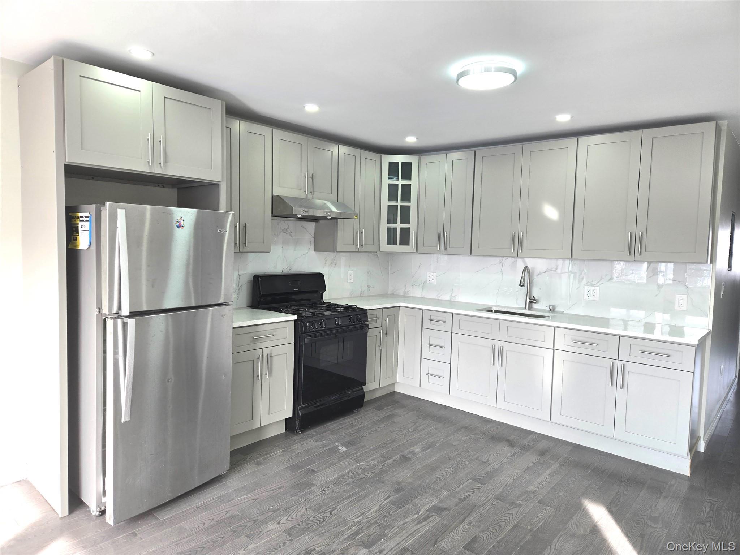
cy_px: 278
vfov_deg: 58.9
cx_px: 370
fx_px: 492
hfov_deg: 73.9
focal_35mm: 23
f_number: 1.8
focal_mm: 5.4
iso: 50
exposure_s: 1/120
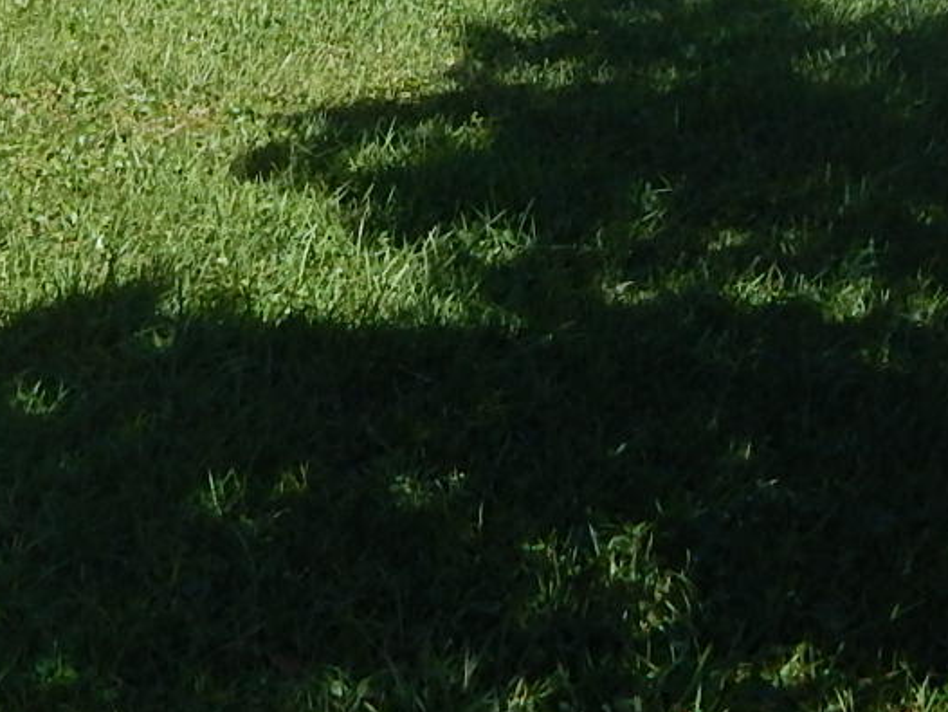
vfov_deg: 15.0
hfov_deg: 20.6
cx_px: 413
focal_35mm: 95
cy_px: -182
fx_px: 2603
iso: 125
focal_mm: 4
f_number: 6
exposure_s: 1/500
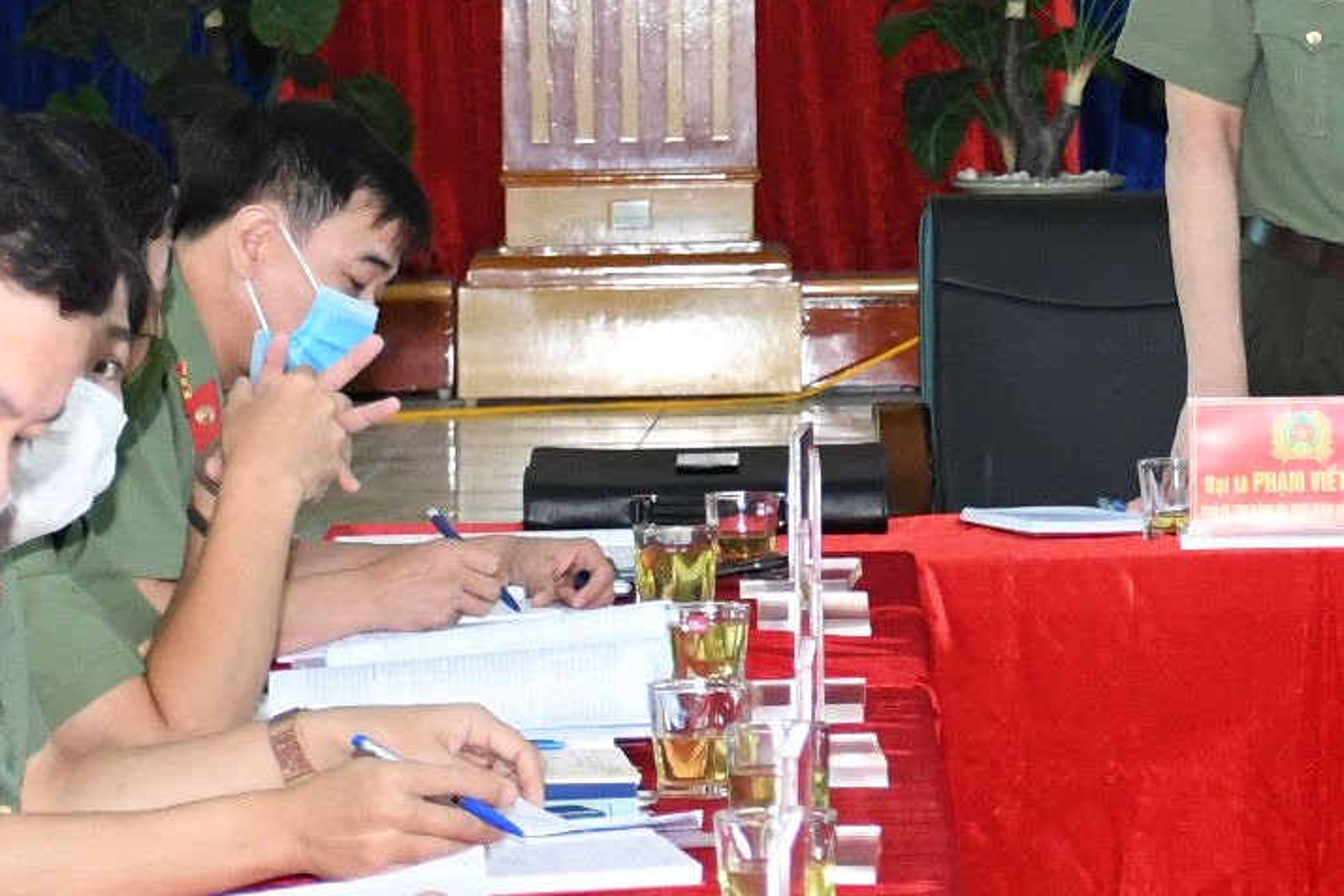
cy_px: -309
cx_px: 1442
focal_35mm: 234
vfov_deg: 5.8
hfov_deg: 8.7
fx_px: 8735
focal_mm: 40
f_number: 4.5
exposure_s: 1/200
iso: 1600
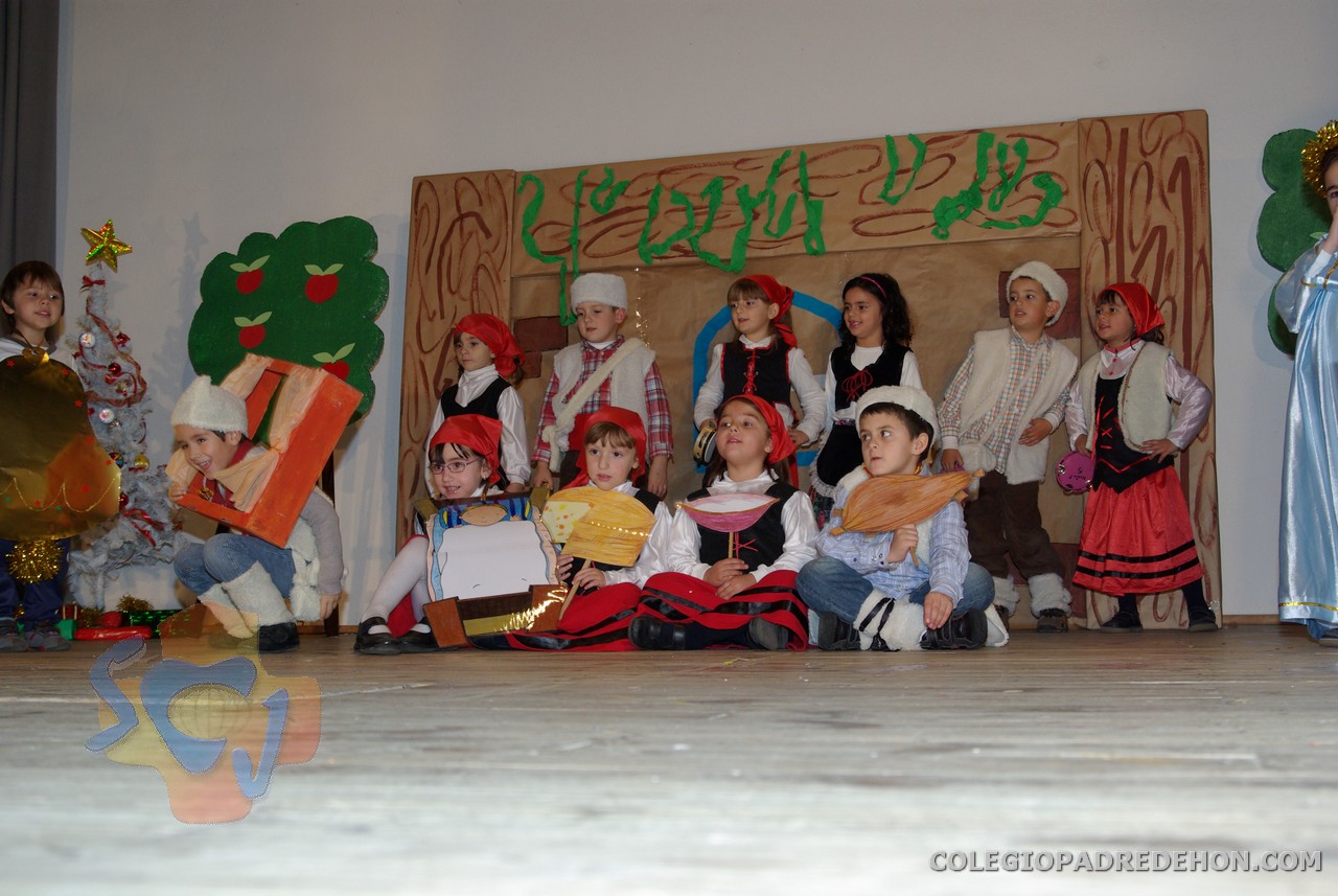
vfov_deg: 29.0
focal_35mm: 46
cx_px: 669
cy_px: 448
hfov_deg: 42.3
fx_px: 1730
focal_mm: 31
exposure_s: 1/45
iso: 400
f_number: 5.6
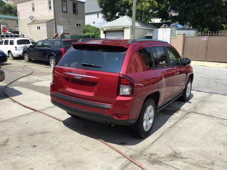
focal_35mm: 29
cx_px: 114
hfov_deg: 61.7
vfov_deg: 48.2
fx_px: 190
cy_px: 85
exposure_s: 1/1236
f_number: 2.2
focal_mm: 4.15
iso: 32
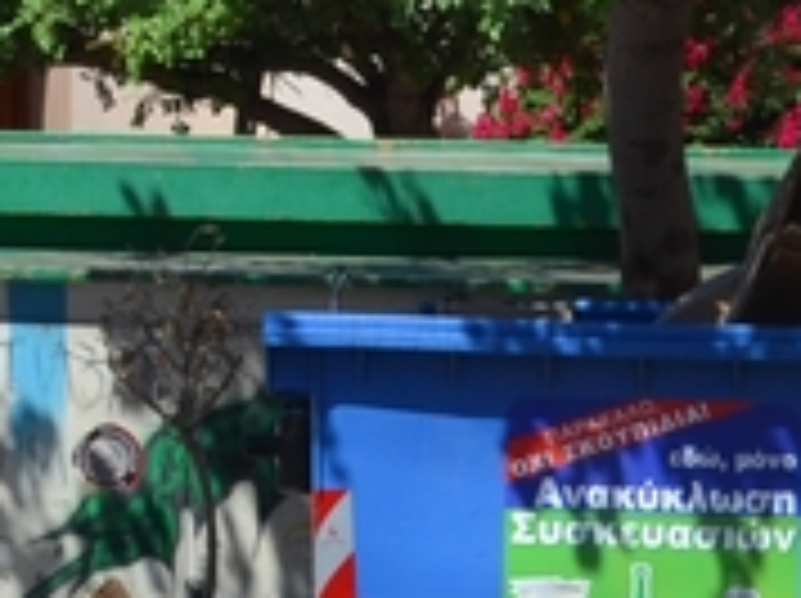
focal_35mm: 374
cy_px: -634
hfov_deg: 5.2
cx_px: -868
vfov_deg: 3.9
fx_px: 8643
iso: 100
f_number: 8
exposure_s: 1/250
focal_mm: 40
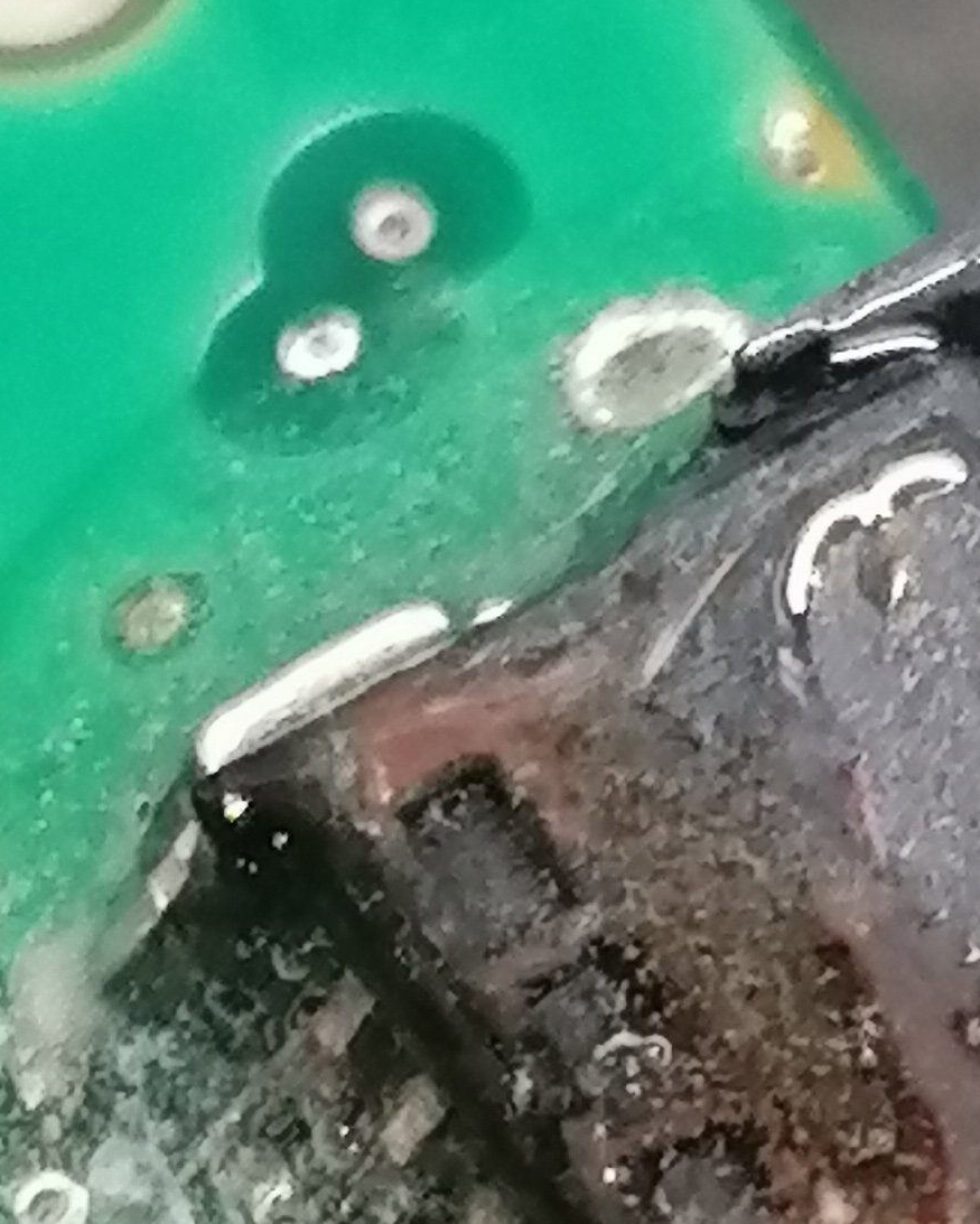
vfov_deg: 7.6
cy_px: 1581
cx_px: 987
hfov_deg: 6.2
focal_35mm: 250
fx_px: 9060
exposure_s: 1/25
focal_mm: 4.75
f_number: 1.8
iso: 400
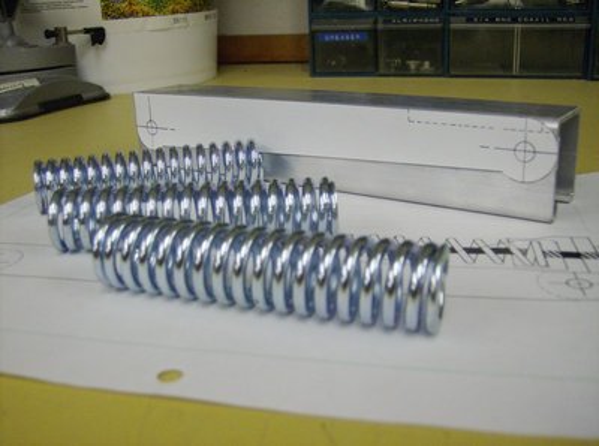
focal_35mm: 36
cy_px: 223
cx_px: 300
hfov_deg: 51.5
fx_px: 621
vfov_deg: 39.5
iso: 200
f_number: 2.8
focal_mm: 6
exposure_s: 1/60.8
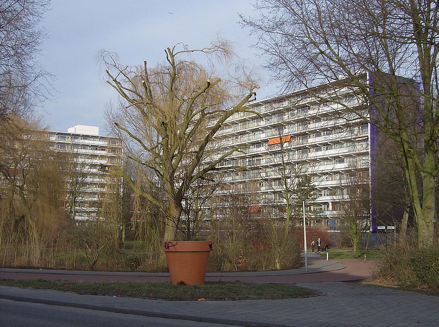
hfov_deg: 41.3
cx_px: 220
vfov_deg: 31.4
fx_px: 582
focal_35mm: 46
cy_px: 164
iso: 100
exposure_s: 1/432
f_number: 5.1
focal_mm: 7.7
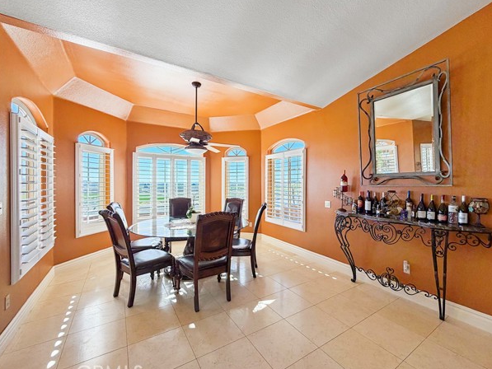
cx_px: 258
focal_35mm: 15
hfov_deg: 98.1
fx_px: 213
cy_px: 187
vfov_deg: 81.8
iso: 64
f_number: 2.2
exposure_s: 1/420
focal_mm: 2.22
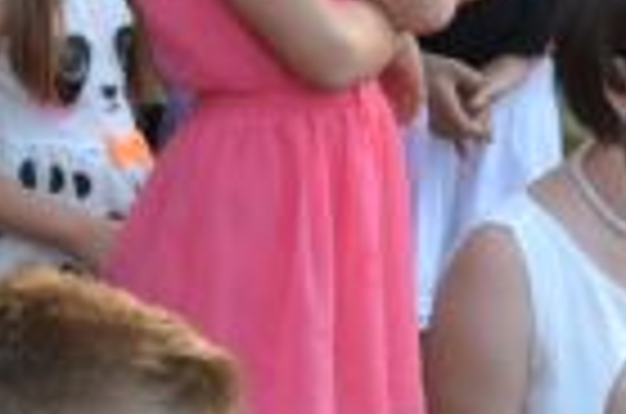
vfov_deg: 4.9
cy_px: -83
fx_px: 4806
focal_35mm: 277
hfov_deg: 7.5
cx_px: 347
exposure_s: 1/60
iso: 560
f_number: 5.3
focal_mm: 40
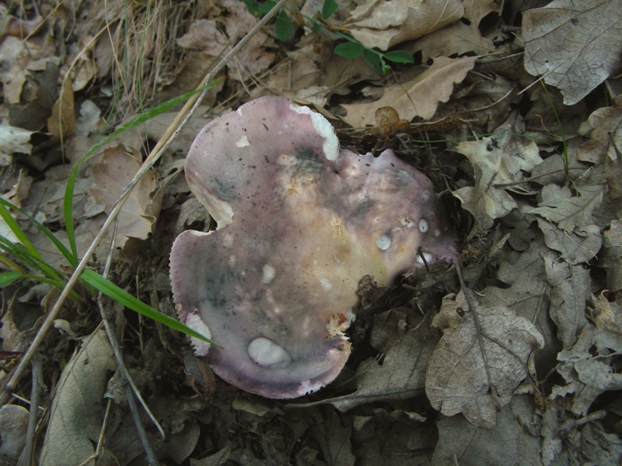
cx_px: 311
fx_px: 683
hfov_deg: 49.0
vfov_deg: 37.7
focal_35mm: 38
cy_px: 233
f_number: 3.5
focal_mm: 6.3
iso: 113
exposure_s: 1/30.3
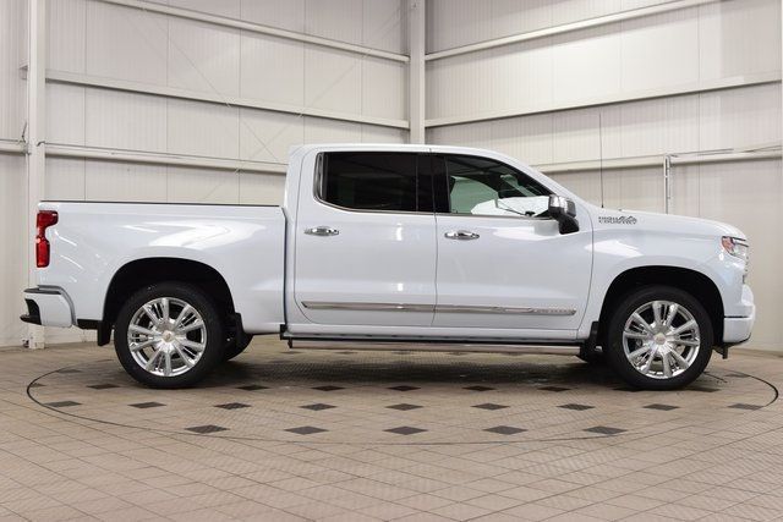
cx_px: 392
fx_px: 946
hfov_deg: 45.0
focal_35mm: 44
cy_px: 261
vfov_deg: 30.9
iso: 900
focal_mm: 29
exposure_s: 1/60
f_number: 8
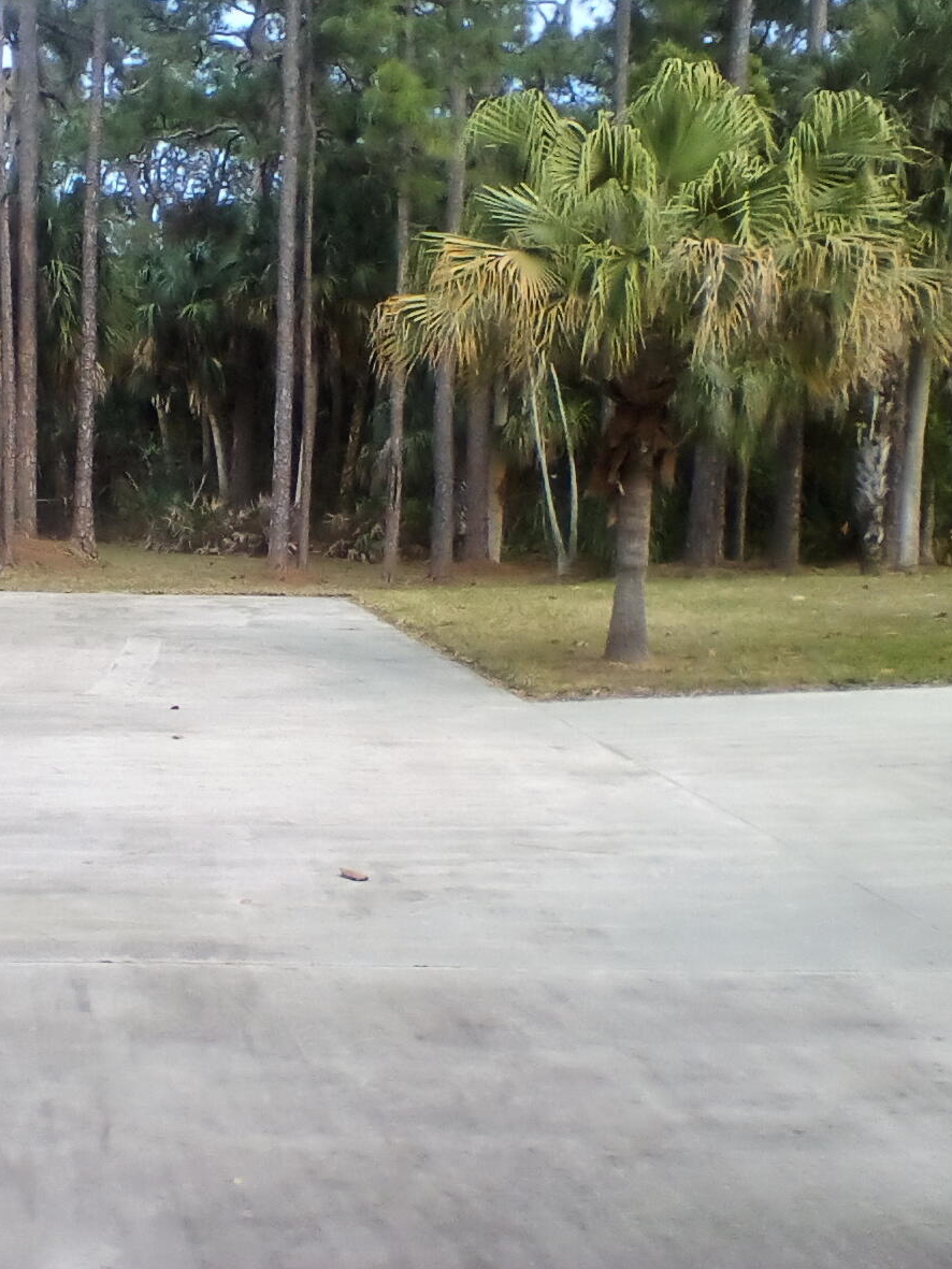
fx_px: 1540
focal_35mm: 42
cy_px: 634
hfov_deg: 33.4
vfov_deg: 44.8
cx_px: 201
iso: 102
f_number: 2.4
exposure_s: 1/236
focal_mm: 2.38
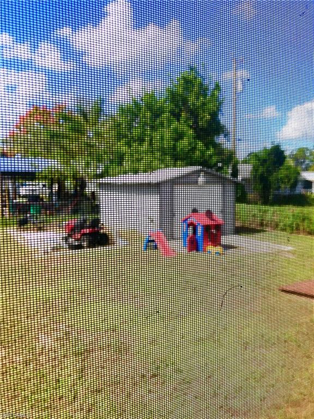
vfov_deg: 63.4
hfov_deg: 49.7
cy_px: 210
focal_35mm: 28
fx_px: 339
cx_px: 157
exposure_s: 1/972
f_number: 1.8
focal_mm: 3.99
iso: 20
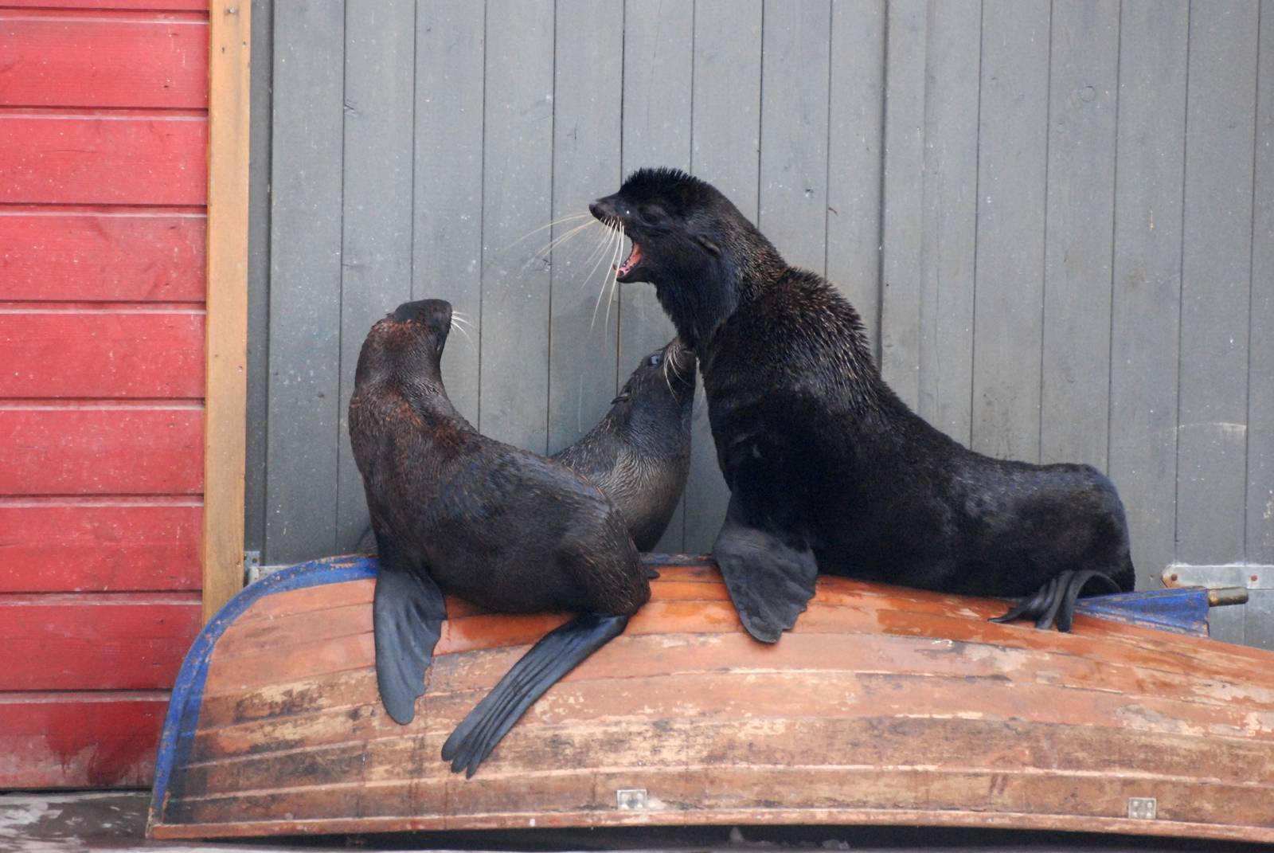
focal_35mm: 405
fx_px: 14349
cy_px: 426
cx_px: 637
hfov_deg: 5.1
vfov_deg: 3.4
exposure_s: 1/500
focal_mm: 270
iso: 1600
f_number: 5.6
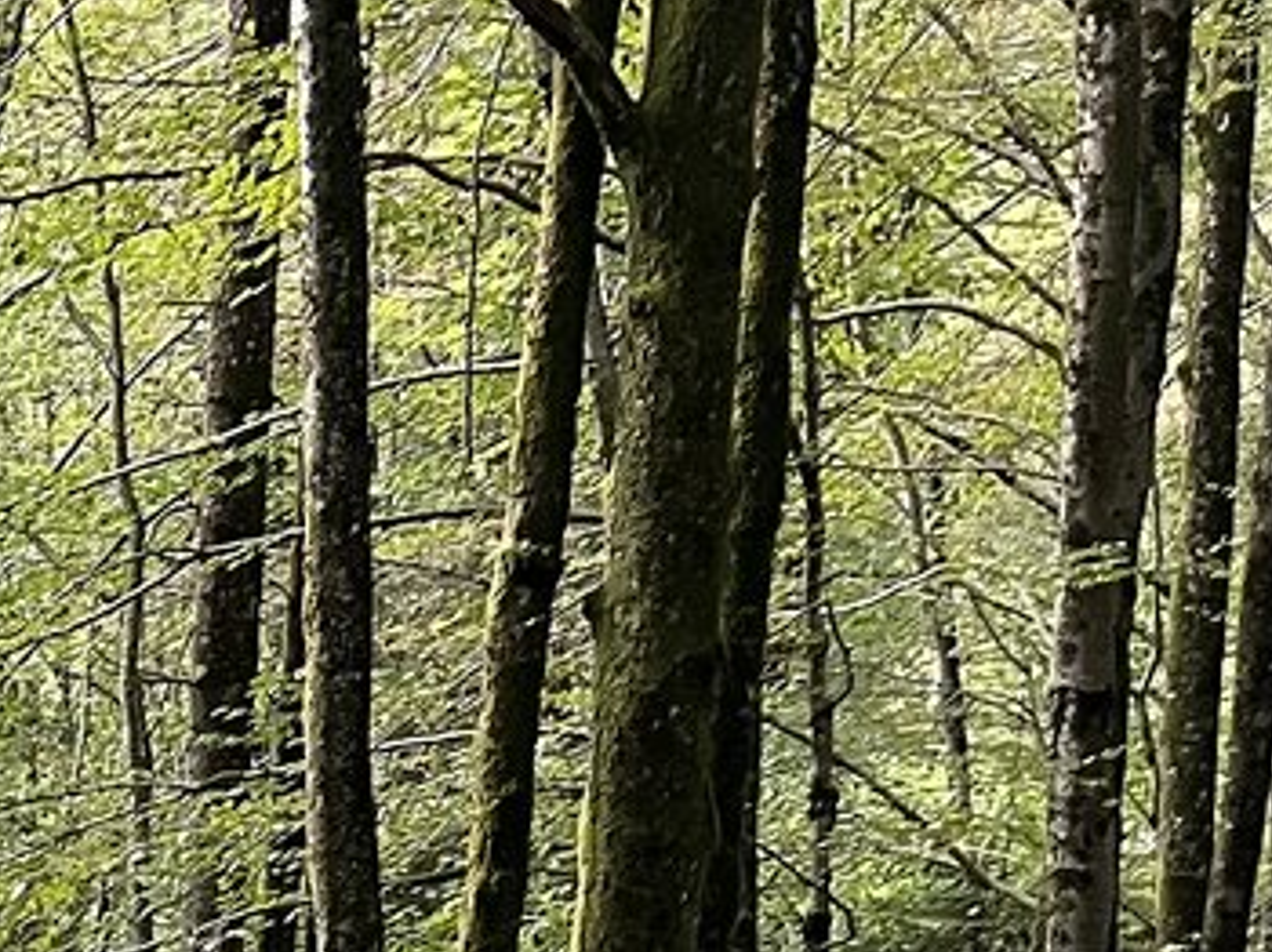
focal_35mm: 119
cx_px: -1425
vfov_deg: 11.0
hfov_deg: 13.6
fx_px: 4370
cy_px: 2042
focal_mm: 5.7
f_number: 1.5
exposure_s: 1/96
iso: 125
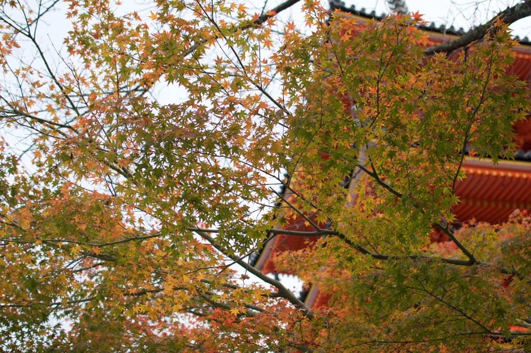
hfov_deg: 37.9
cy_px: 176
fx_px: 773
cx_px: 266
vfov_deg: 25.7
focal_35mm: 52
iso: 200
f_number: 2.5
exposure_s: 1/800
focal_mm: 35
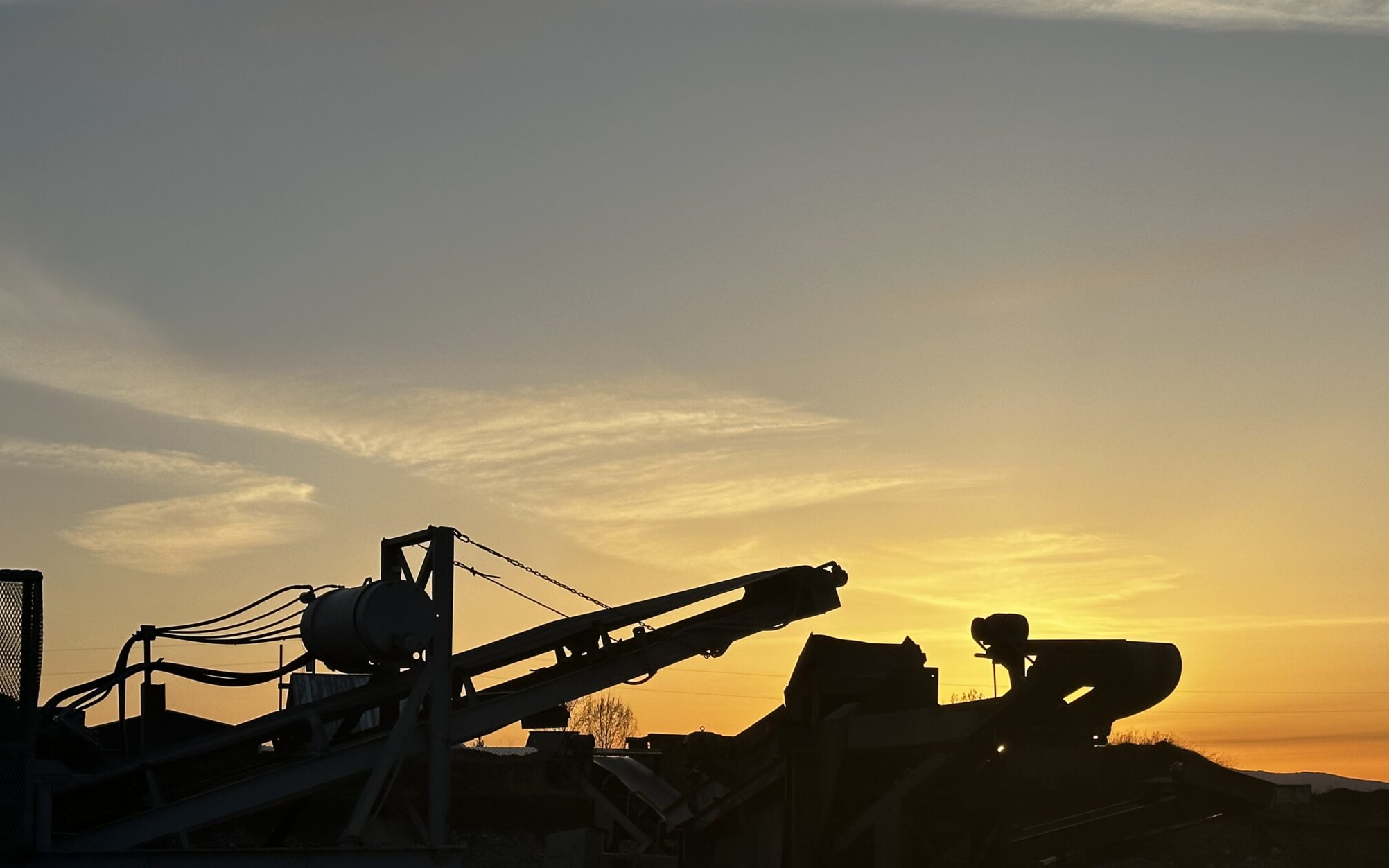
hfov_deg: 31.4
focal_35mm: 65
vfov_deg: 19.9
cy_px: 646
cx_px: 830
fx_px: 2460
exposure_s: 1/4016
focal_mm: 6.86
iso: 64
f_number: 1.78
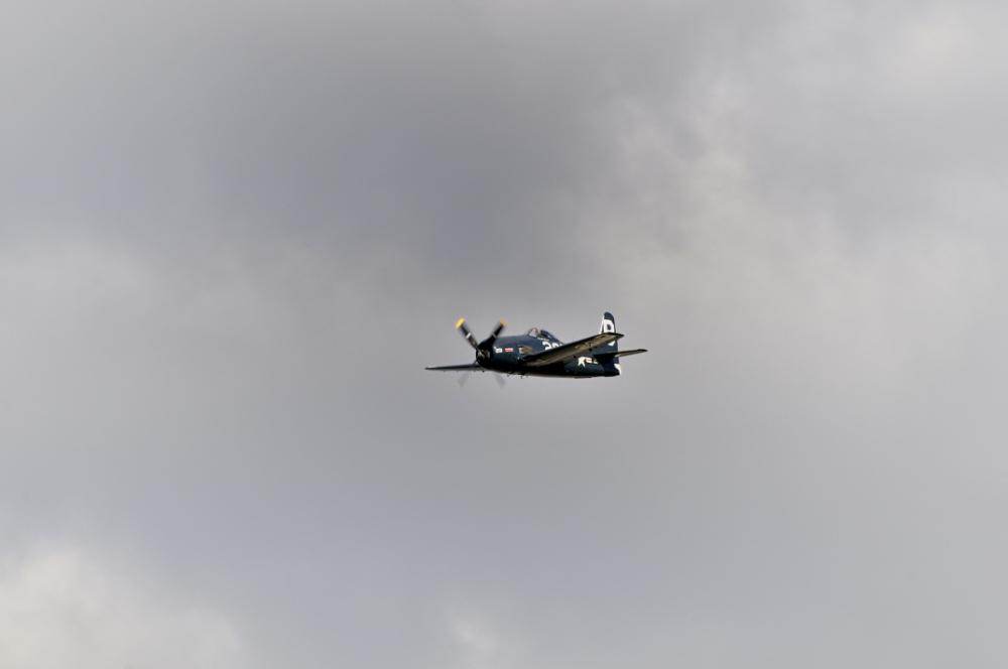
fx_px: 12584
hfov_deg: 4.6
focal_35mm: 450
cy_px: 334
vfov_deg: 3.0
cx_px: 504
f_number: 11
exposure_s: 1/500
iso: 200
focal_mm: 300
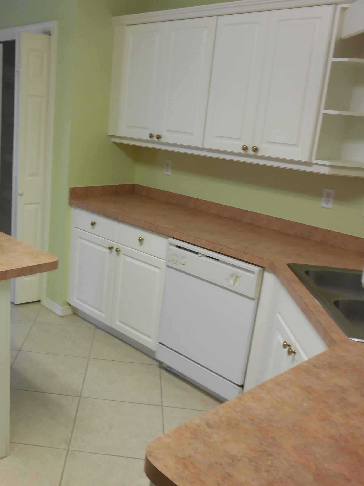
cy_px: 241
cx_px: 89
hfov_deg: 39.5
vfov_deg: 52.6
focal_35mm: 35
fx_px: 491
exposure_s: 1/30
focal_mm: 4.6
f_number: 3.5
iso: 320
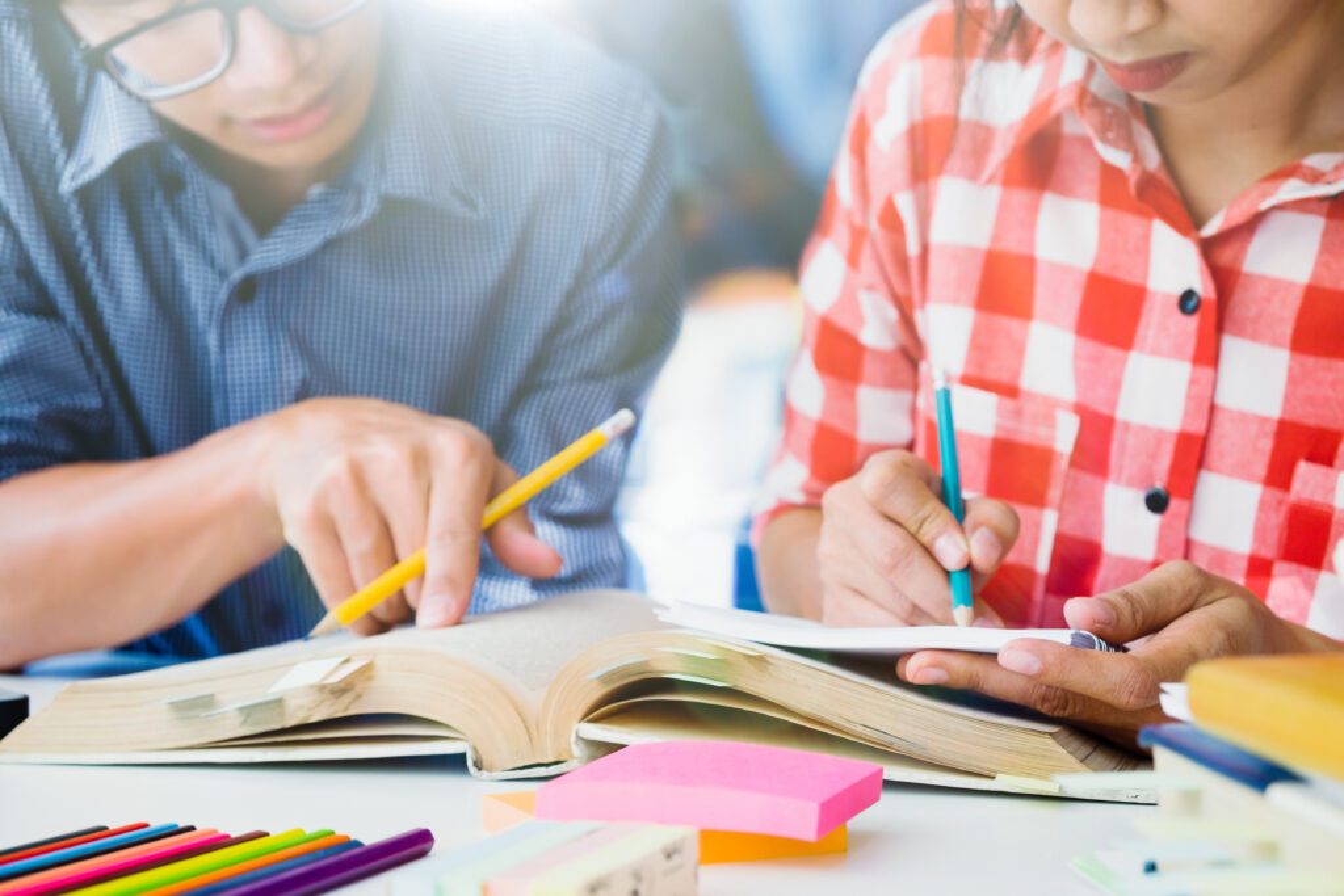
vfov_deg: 24.2
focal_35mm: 56
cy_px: 448
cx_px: 672
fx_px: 2091
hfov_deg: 35.6
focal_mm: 37.4
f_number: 4.5
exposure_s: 1/80
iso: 320
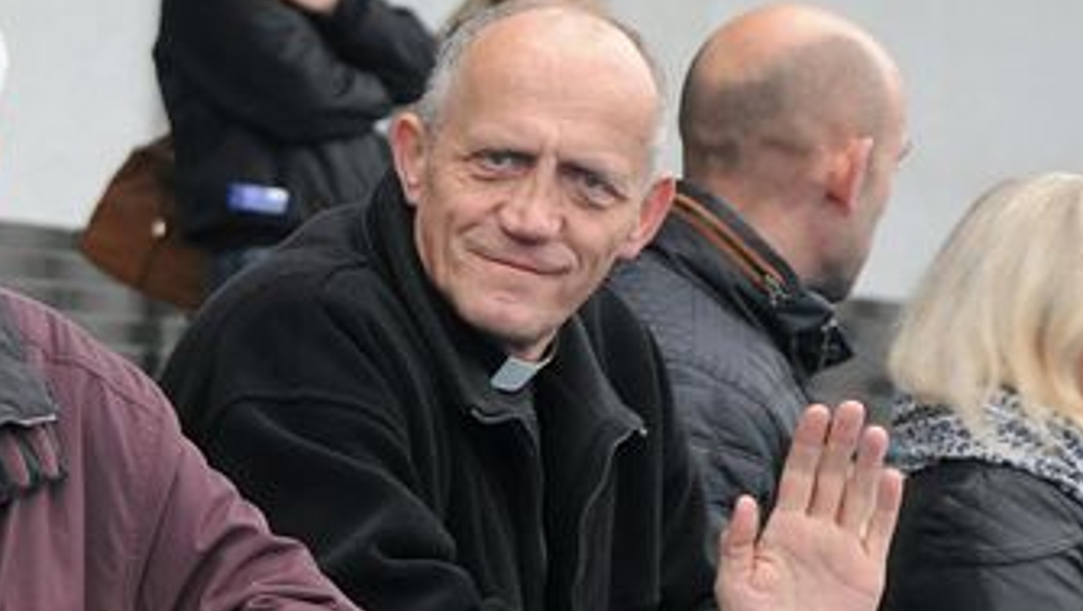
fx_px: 8573
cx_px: -107
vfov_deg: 4.1
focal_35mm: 298
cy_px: 490
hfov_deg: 7.2
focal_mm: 75
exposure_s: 1/80
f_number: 5.3
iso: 1000
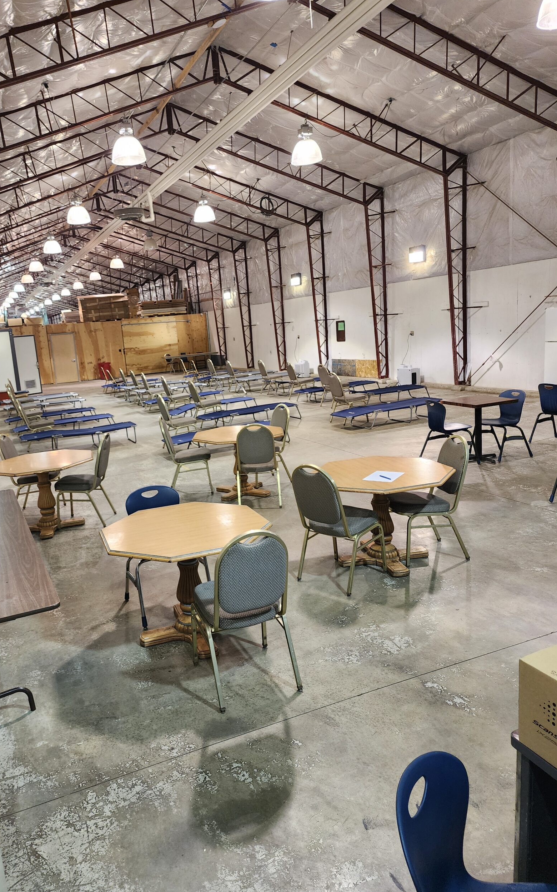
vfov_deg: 72.6
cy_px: 442
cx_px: 218
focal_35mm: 25
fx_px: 607
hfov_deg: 48.9
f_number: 1.8
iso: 320
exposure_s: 1/120
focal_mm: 6.4
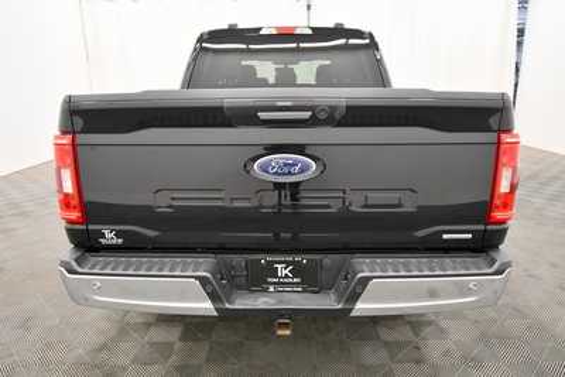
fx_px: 392
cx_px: 282
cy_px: 188
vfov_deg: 51.3
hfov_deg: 71.5
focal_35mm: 25
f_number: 5.3
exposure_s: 1/125
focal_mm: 17
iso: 2000
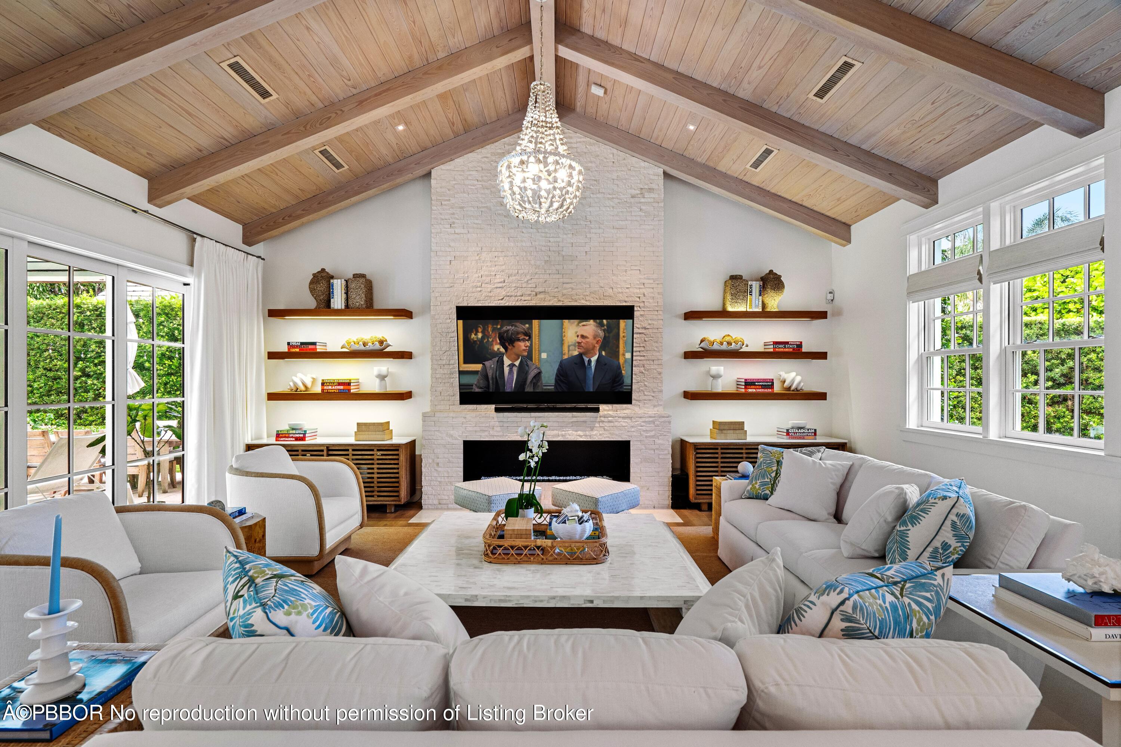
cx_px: 560
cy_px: 374
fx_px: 498
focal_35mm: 16
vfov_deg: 73.7
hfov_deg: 96.7
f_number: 9
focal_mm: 16
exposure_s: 1
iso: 500
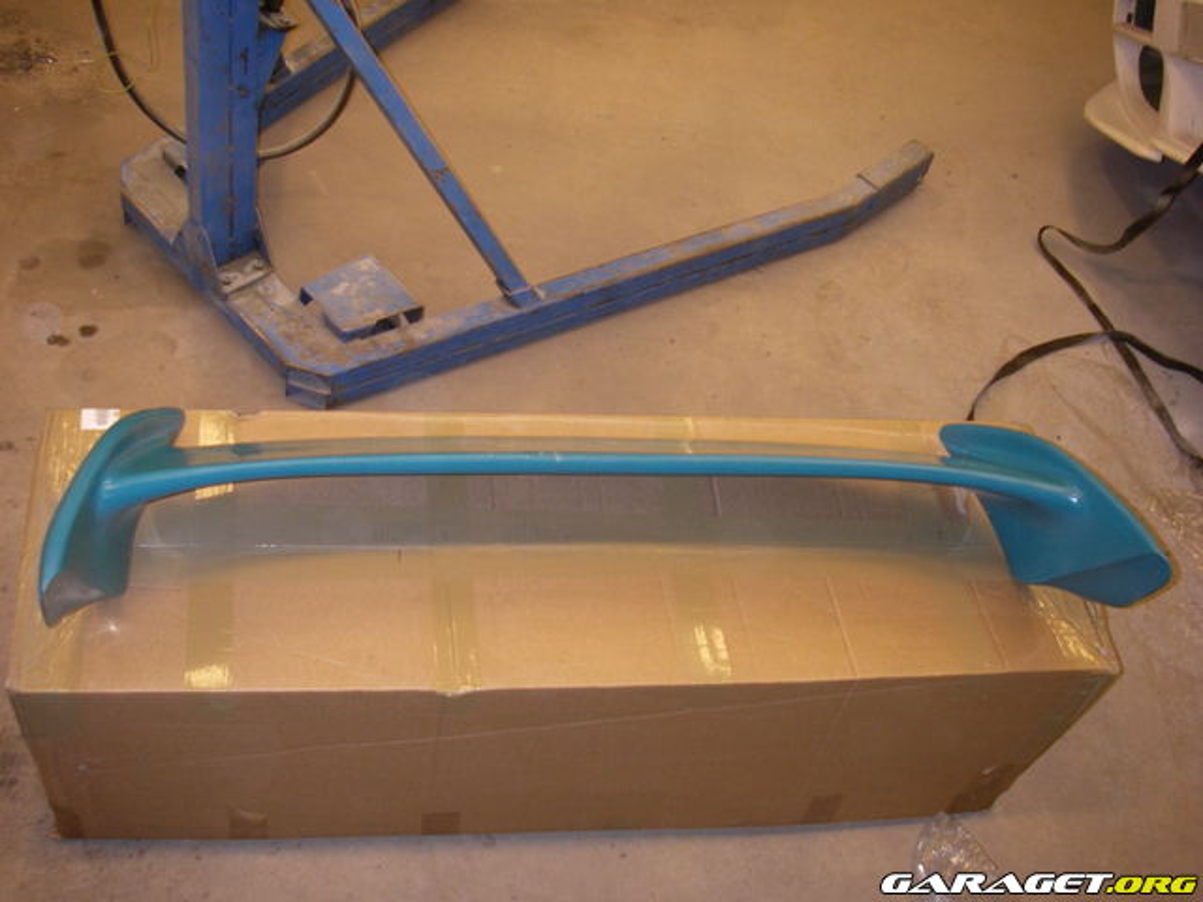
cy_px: 451
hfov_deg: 49.0
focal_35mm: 38
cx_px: 602
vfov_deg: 37.7
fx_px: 1321
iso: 160
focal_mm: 6.3
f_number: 3.3
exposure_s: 1/40
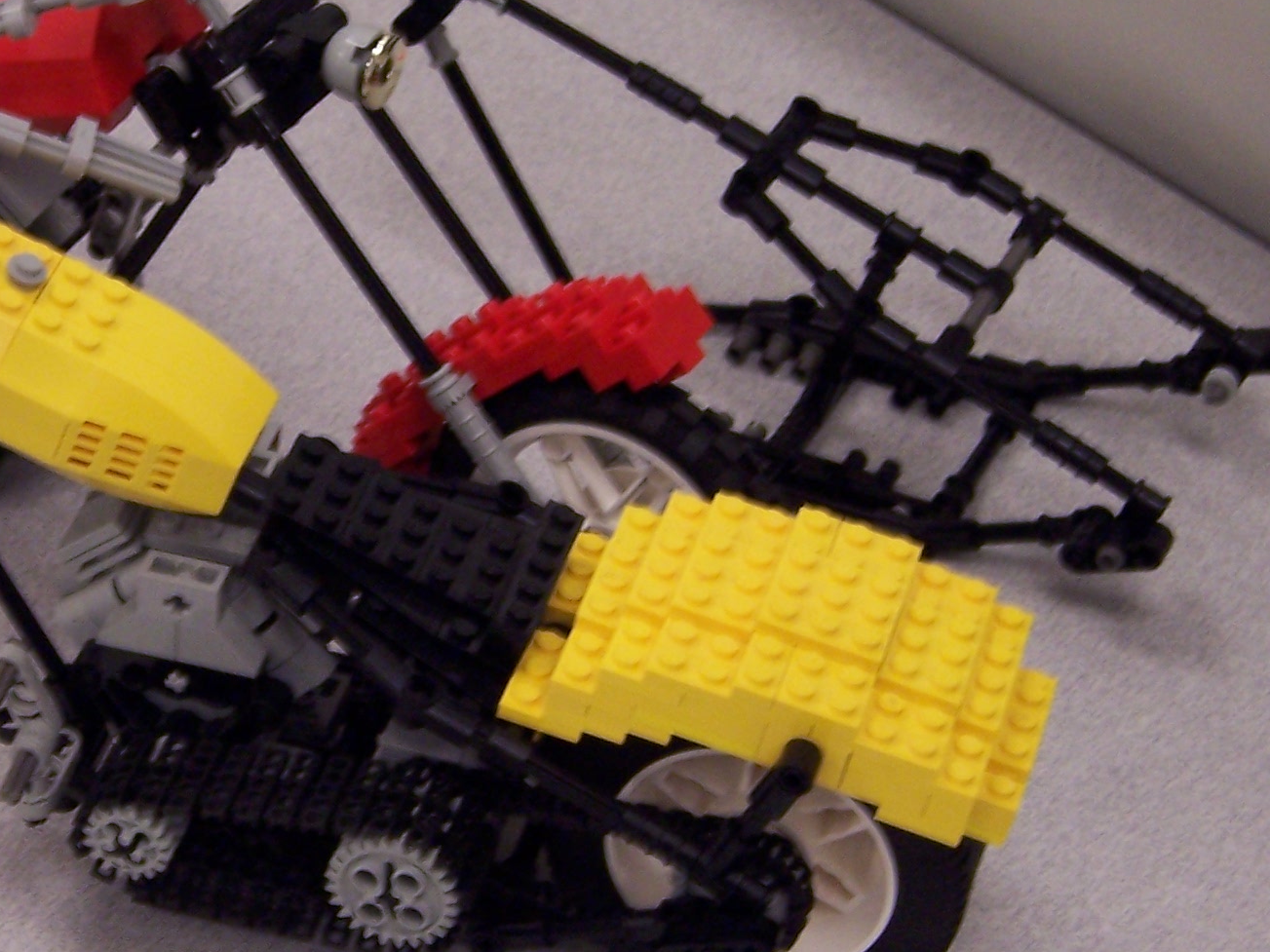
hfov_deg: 13.5
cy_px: 455
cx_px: 163
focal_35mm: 145
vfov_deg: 10.2
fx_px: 5319
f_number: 4.8
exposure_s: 1/15
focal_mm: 13.5
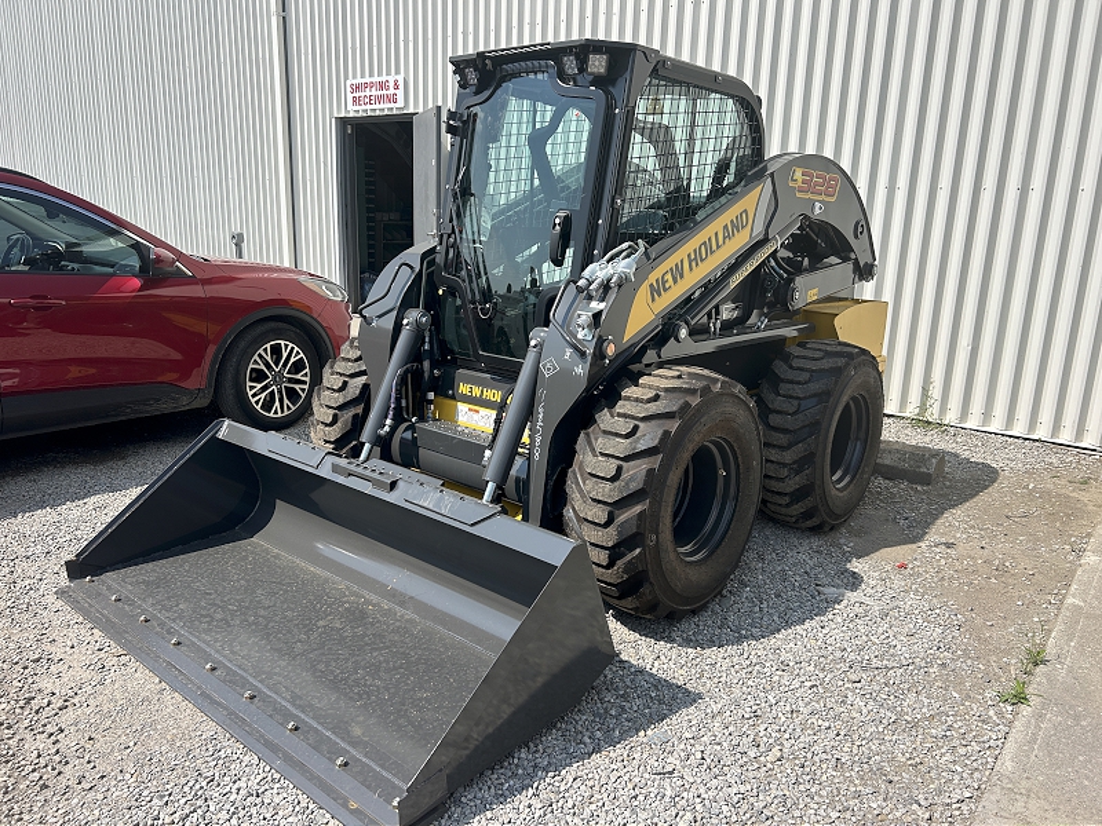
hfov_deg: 67.3
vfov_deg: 53.1
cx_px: 551
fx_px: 828
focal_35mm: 26
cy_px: 413
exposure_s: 1/4274
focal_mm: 5.7
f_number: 1.5
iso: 50
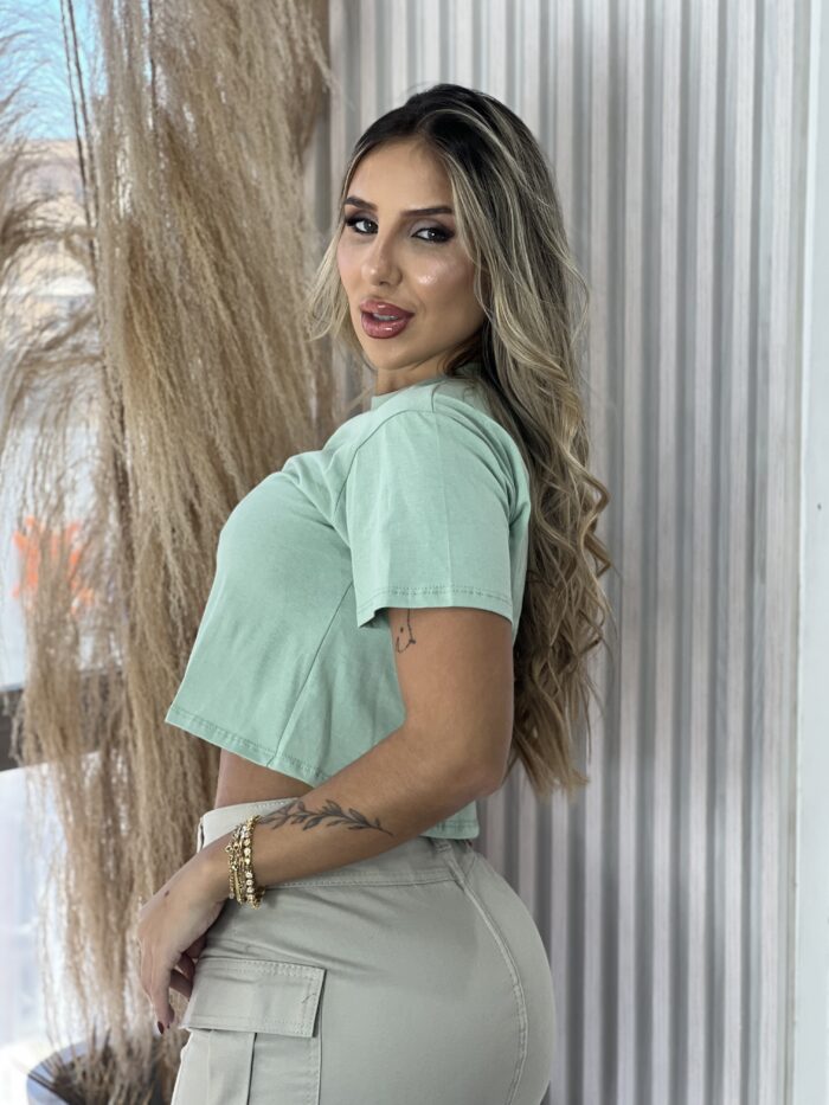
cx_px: 414
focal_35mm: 77
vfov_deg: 25.3
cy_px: 552
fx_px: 2458
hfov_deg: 19.1
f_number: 2.8
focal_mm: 9
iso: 80
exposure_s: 1/120
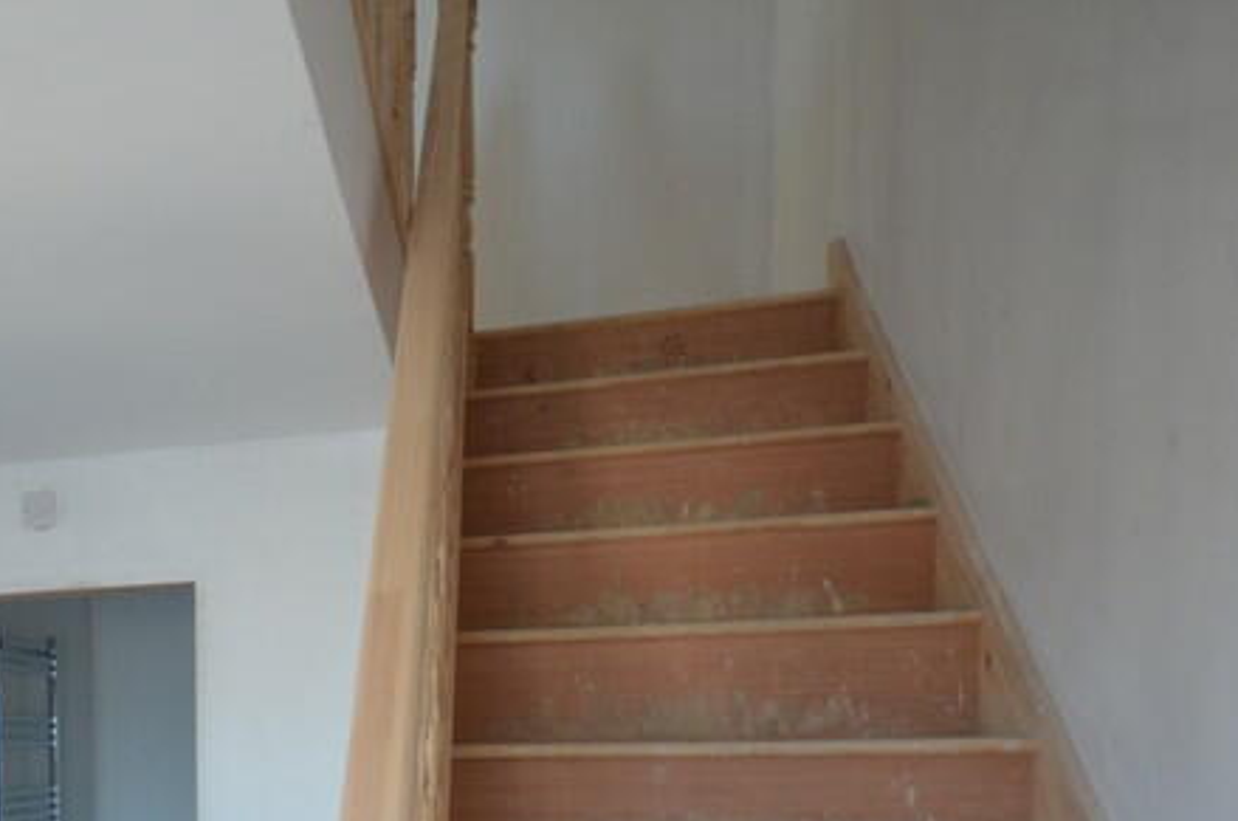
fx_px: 1201
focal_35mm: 35
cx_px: 56
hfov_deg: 47.2
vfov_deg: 34.8
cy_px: 793
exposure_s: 1/60
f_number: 4
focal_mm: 10
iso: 400
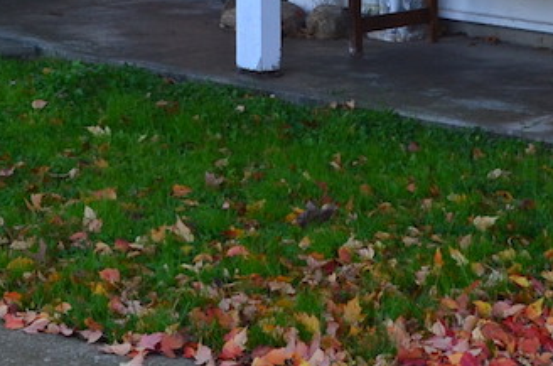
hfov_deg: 12.6
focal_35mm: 164
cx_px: 287
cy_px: -169
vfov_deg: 8.2
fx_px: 2513
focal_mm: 28
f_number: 10
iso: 400
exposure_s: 1/200
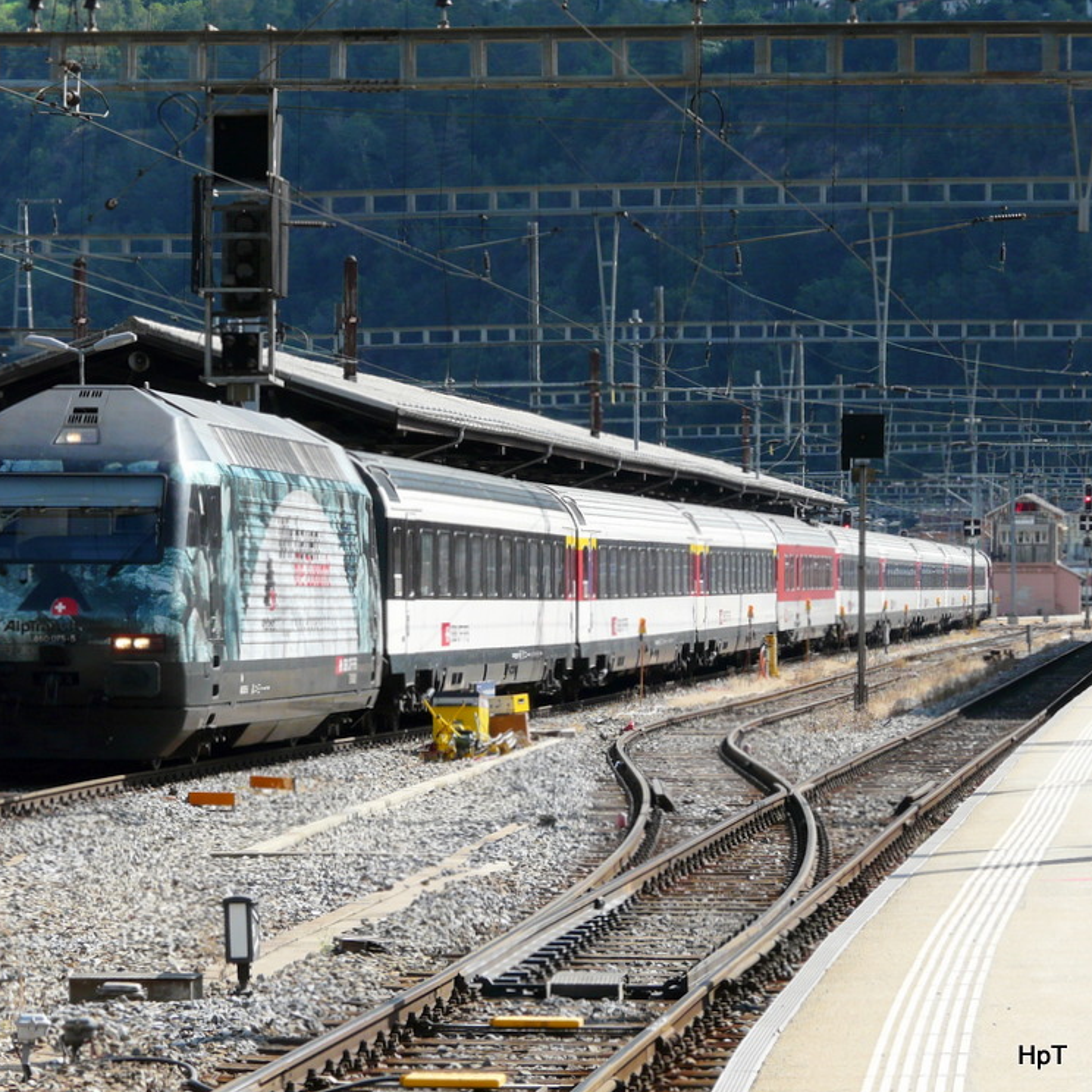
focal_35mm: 171
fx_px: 6103
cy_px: 549
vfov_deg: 10.2
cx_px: 368
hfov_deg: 10.2
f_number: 5.6
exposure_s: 1/250
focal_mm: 23.7
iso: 100
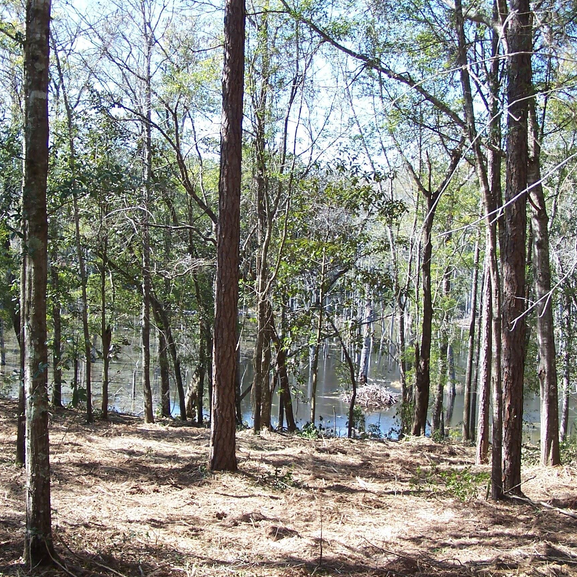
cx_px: 257
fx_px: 962
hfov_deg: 33.4
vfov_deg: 33.4
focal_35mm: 51
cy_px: 290
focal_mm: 7.1
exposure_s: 1/180
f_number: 2.8
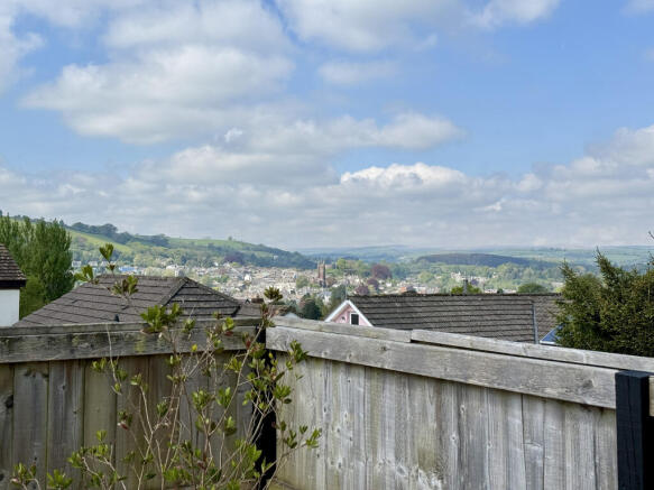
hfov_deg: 39.7
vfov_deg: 30.3
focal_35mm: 48
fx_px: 907
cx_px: 327
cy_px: 245
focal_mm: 6.76
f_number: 1.78
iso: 64
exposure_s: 1/4878
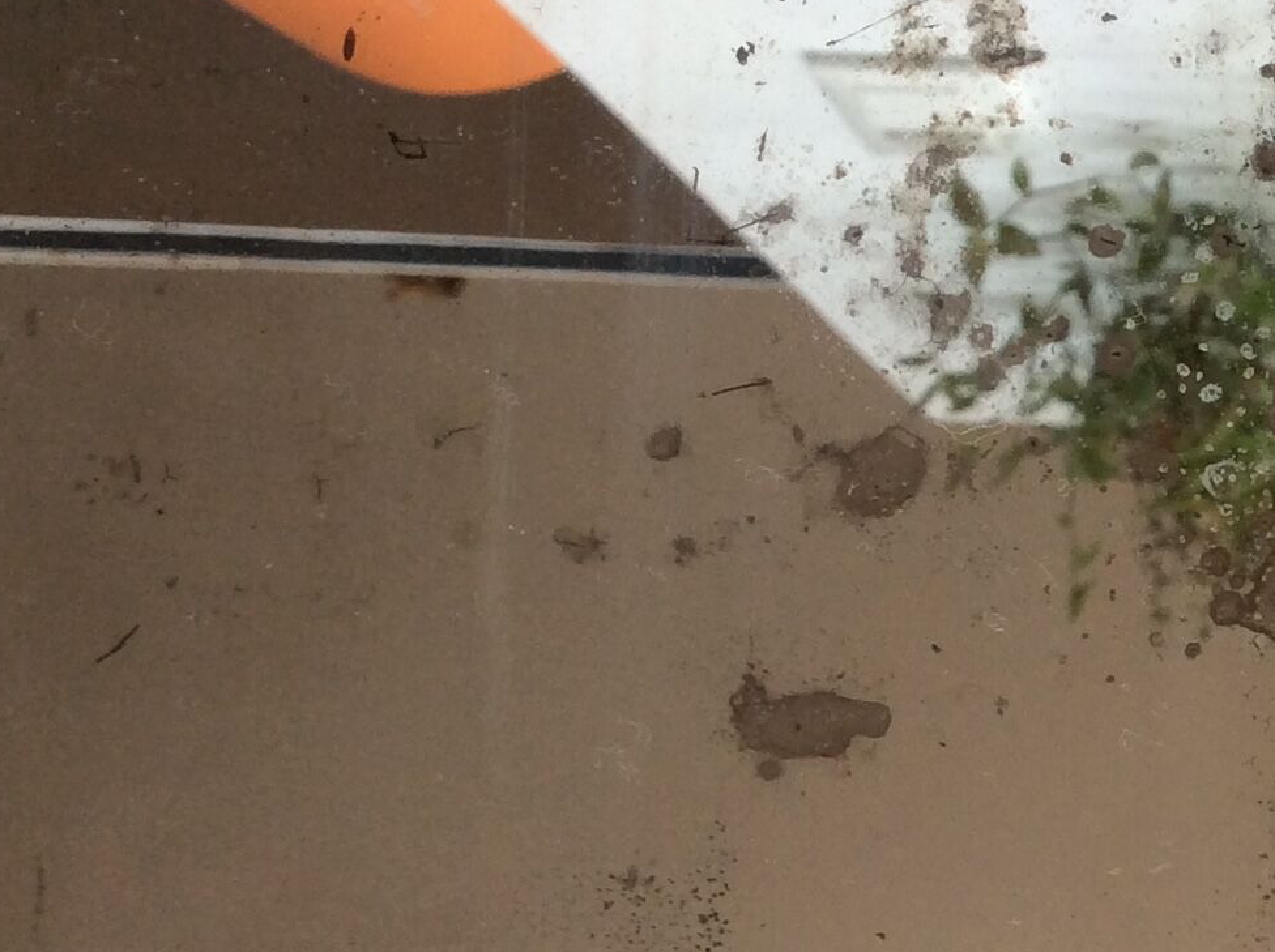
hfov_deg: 21.7
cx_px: 1428
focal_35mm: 85
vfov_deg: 17.3
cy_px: 585
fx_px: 3126
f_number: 2.4
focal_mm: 3.3
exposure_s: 1/50
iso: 40
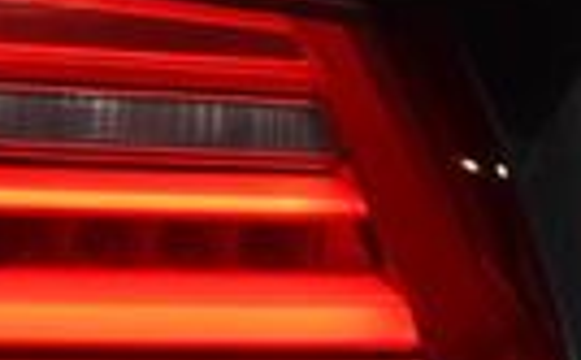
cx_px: -317
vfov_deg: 1.4
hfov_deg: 2.2
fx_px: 15036
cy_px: 100
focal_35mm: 952
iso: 400
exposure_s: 1/250
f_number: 5
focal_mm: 130
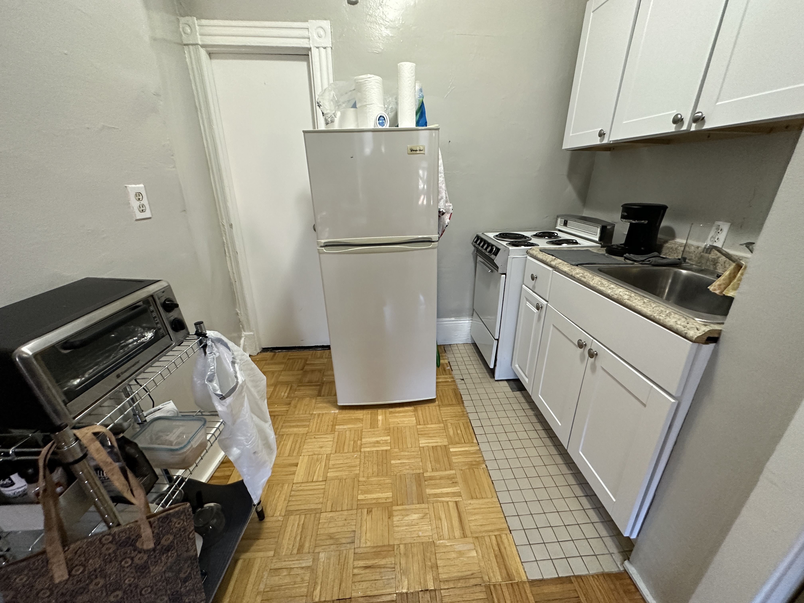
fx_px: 325
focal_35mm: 14
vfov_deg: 85.7
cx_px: 402
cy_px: 302
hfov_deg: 102.1
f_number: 2.2
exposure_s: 1/60
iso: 320
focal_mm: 2.22
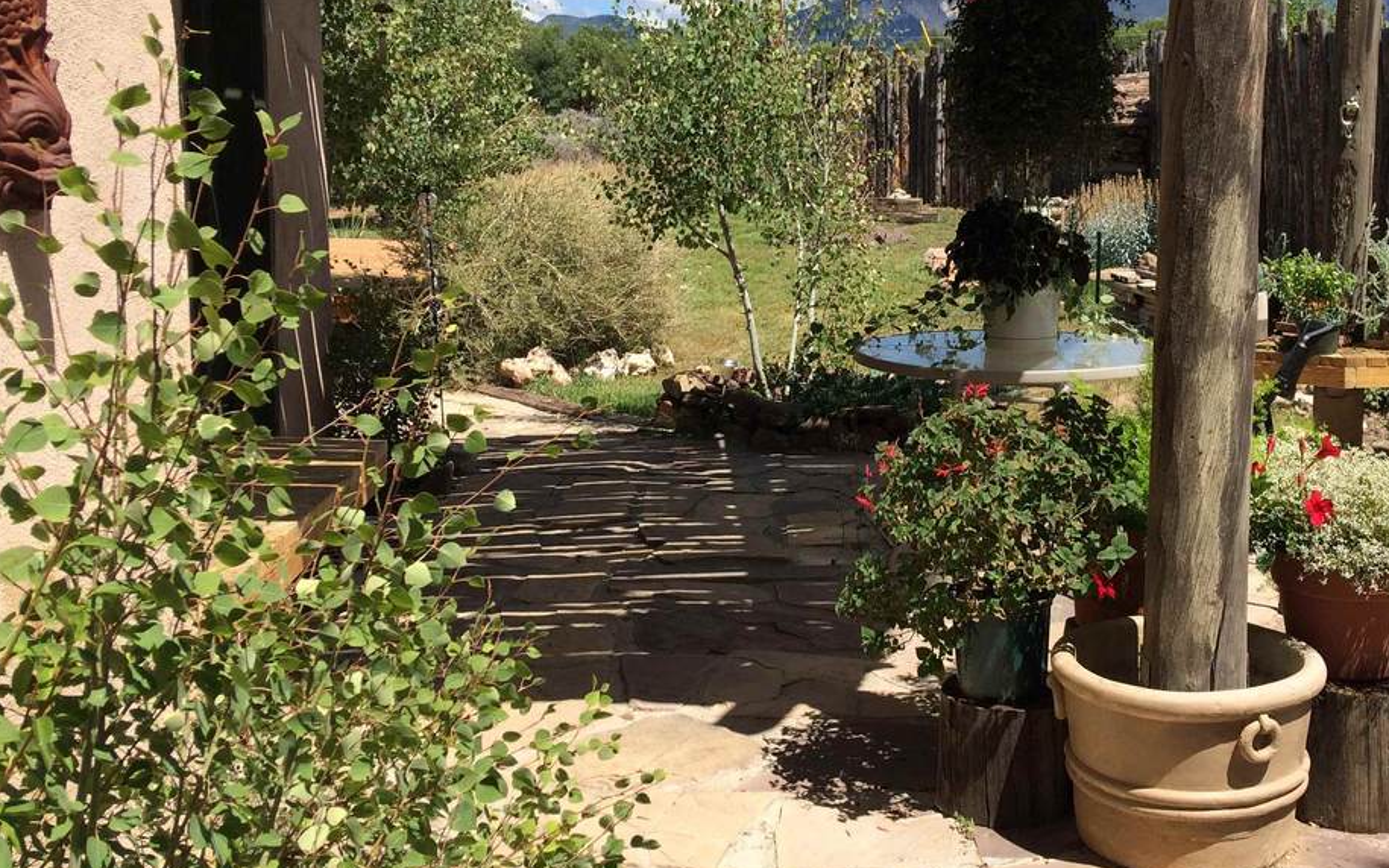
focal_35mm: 43
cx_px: 918
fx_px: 1628
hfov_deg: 45.6
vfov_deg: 29.7
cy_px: 307
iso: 32
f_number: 2.2
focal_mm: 4.15
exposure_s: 1/1866
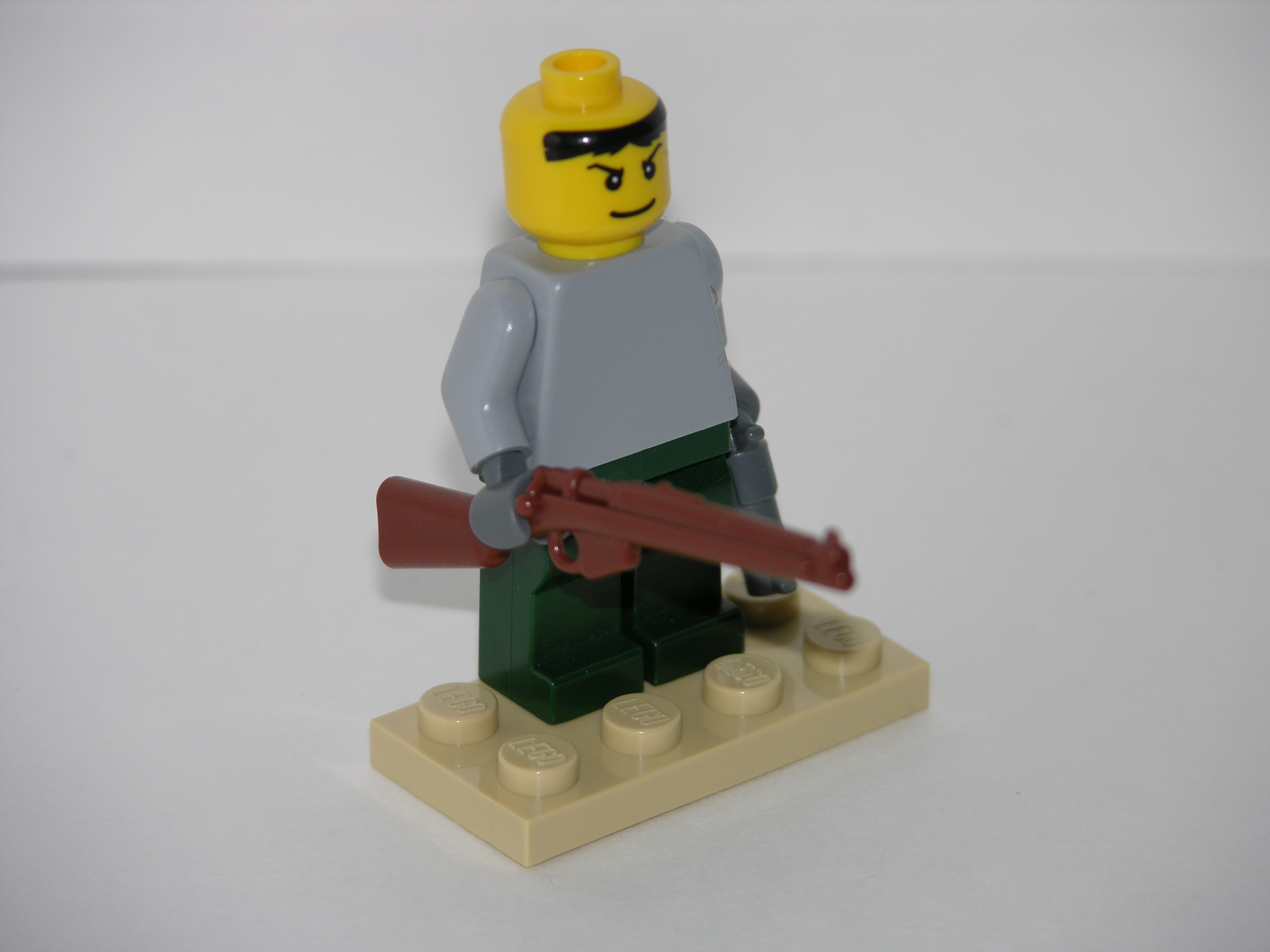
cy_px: 476
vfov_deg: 5.3
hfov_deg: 7.1
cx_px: 635
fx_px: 10273
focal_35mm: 280
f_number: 4.2
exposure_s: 1/253
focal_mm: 71.2
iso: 50
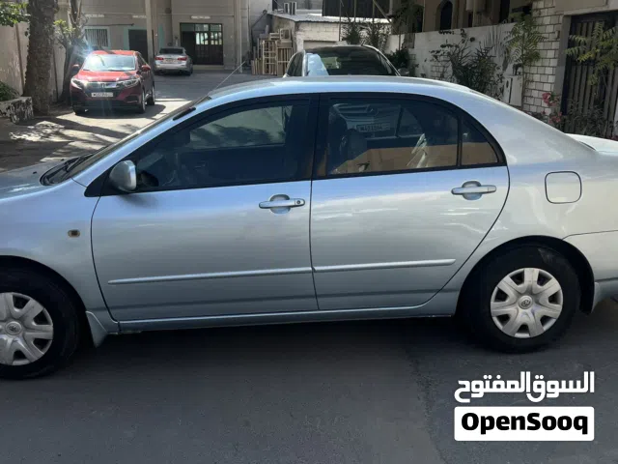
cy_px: 232
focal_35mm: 26
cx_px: 309
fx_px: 464
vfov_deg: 53.1
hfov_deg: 67.3
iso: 50
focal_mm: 5.7
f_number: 1.5
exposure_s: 1/2632
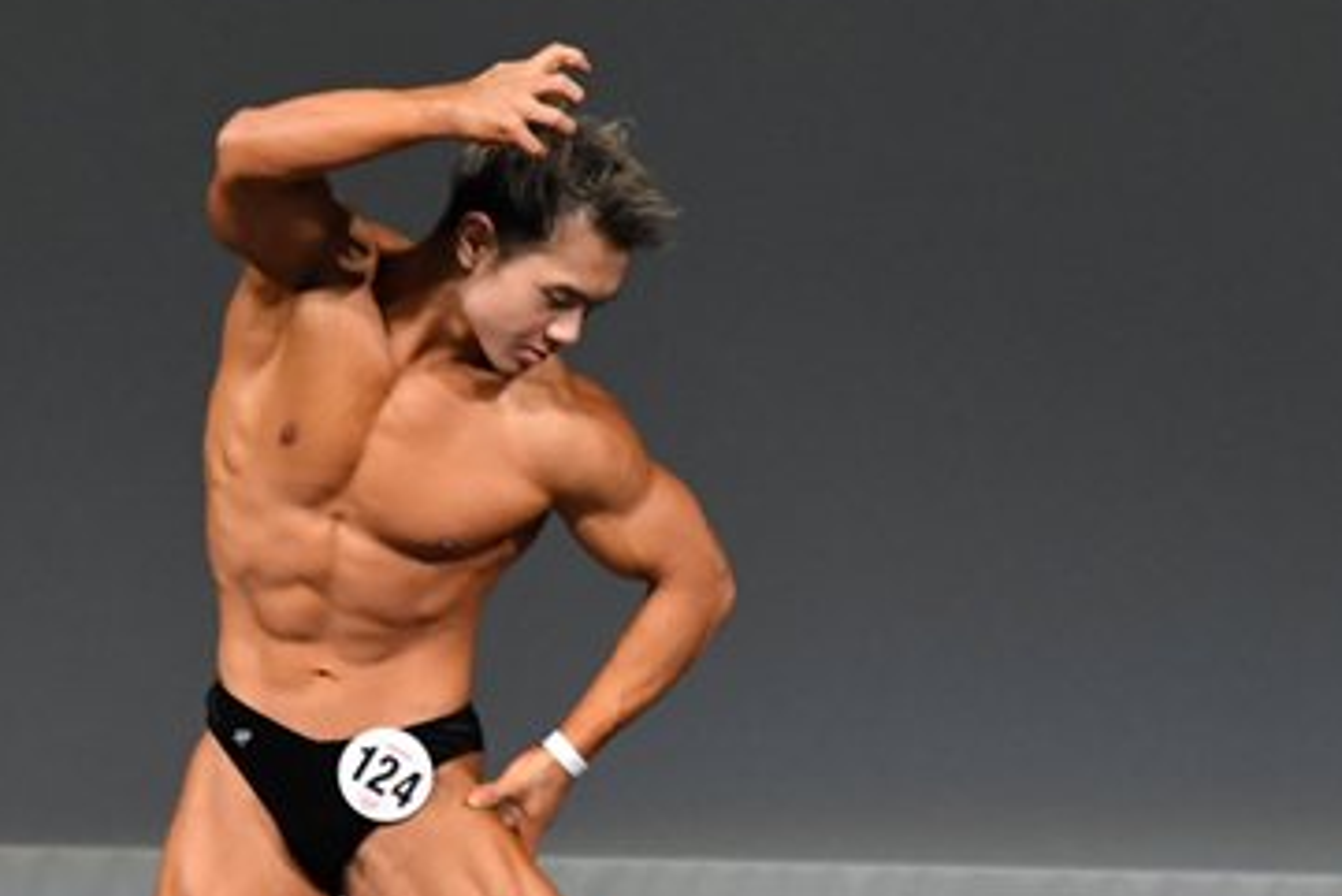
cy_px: 784
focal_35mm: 740
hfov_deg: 2.8
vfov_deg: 1.9
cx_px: 690
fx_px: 27595
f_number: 5.6
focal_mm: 230
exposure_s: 1/400
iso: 4000
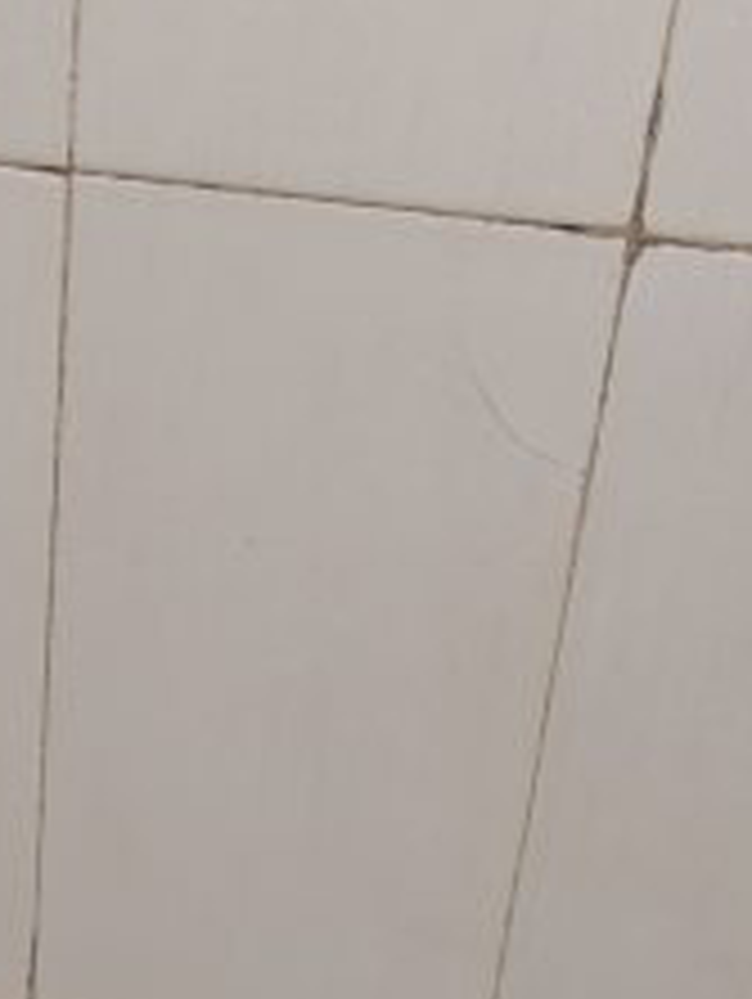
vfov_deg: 22.3
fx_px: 2082
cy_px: 1492
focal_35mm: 72
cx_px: 153
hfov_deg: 20.3
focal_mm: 2.3
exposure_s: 1/40
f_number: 2
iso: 800
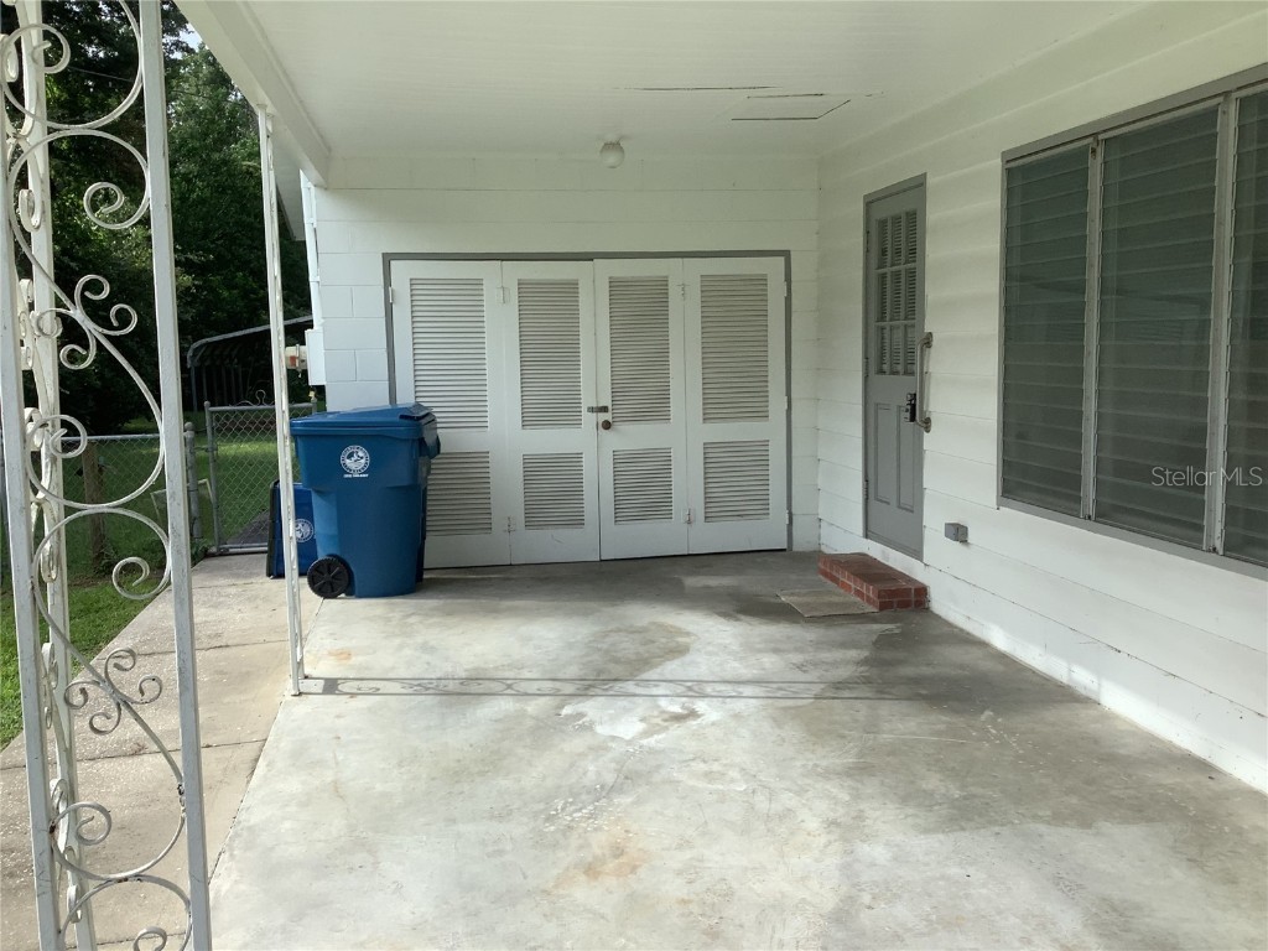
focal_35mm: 31
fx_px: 1136
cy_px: 476
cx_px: 634
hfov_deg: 58.4
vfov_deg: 45.4
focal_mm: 3.3
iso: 25
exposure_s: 1/776
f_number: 2.4
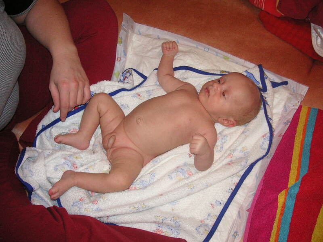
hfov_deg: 50.1
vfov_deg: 38.7
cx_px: 162
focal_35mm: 37
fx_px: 345
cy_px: 121
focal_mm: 6.1
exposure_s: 1/45
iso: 160
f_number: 2.8
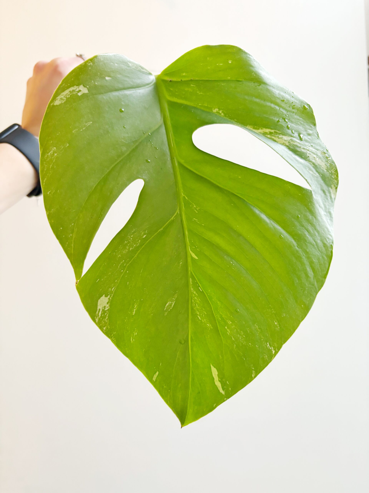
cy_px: 246
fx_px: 370
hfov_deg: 53.1
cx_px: 184
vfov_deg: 67.3
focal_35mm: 26
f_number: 1.6
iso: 400
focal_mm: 5.96
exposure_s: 1/33
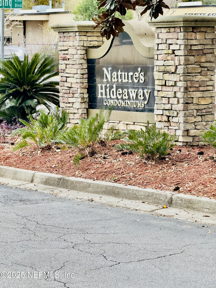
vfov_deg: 16.4
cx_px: 108
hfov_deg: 12.3
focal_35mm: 120
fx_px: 998
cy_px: 144
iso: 50
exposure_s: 1/122
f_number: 2.8
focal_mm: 15.66
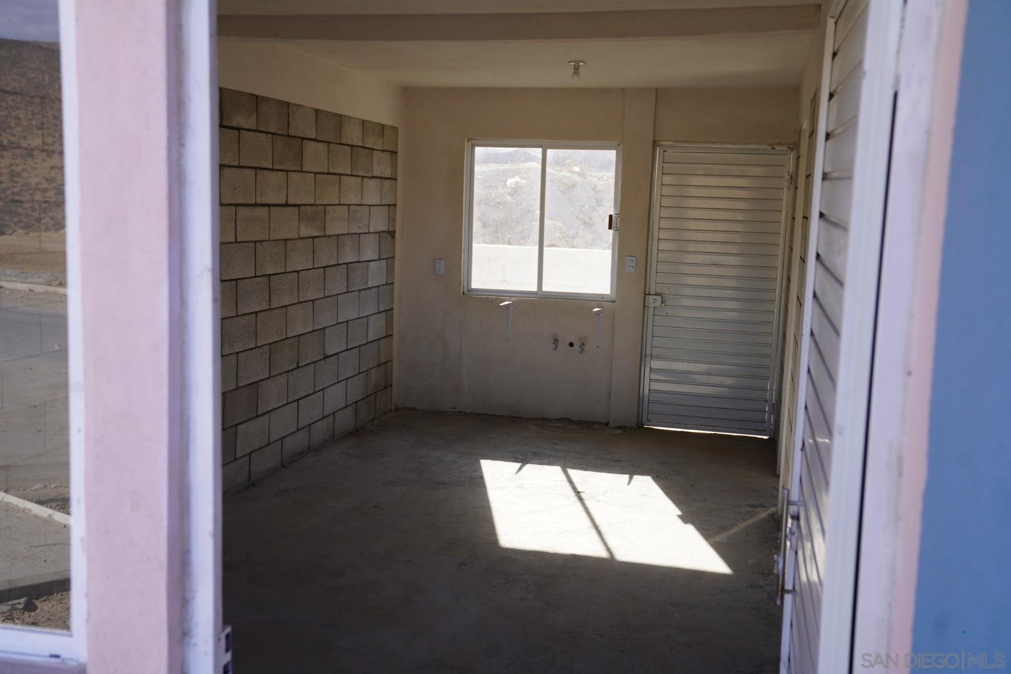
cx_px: 506
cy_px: 337
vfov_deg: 35.1
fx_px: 1067
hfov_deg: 50.7
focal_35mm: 38
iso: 100
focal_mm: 38
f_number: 4.5
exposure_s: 1/200
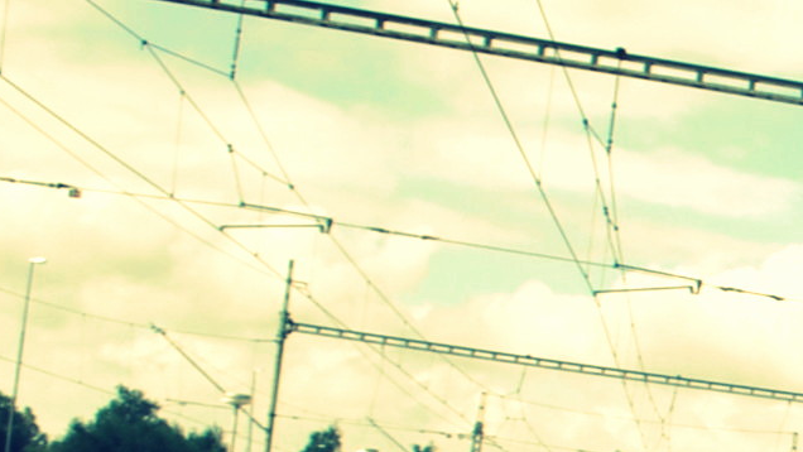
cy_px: 752
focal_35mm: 129
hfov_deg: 14.1
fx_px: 2747
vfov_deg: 9.1
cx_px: 1571
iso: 100
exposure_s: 1/250
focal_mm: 18
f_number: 8
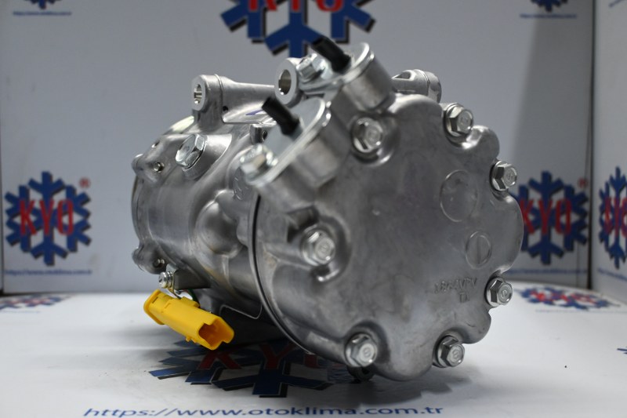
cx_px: 314
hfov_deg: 51.3
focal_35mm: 38
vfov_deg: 35.5
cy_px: 209
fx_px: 653
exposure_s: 1/125
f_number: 4.2
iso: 1000
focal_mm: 25
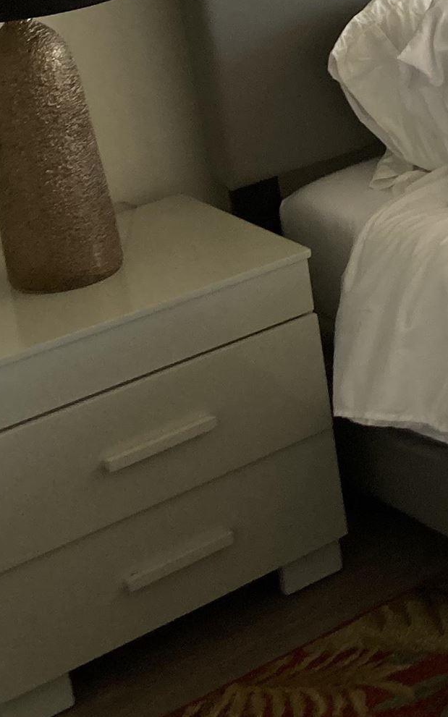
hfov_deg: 11.8
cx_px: 1049
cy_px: 59
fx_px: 1798
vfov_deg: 22.0
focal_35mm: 92
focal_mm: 3.99
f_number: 1.8
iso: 40
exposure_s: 1/121
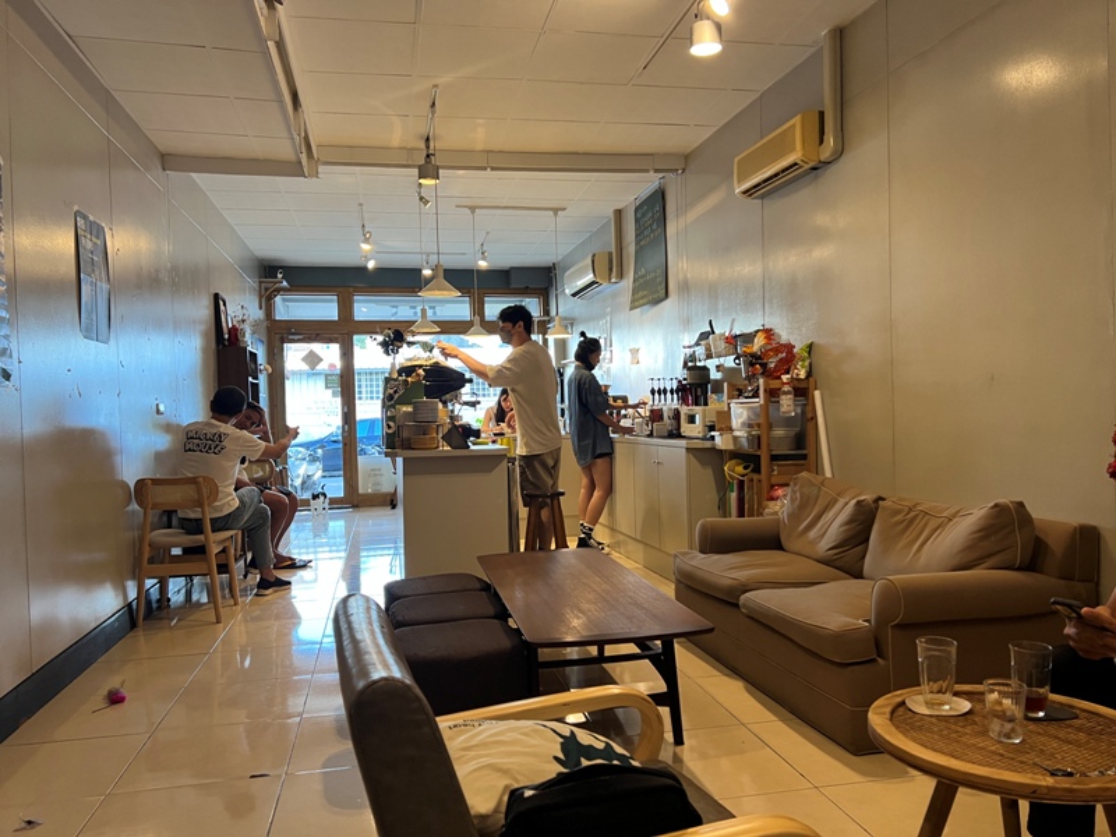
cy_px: 418
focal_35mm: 26
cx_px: 558
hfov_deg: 67.3
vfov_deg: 53.1
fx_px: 838
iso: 125
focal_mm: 5.7
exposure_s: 1/60
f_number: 1.5
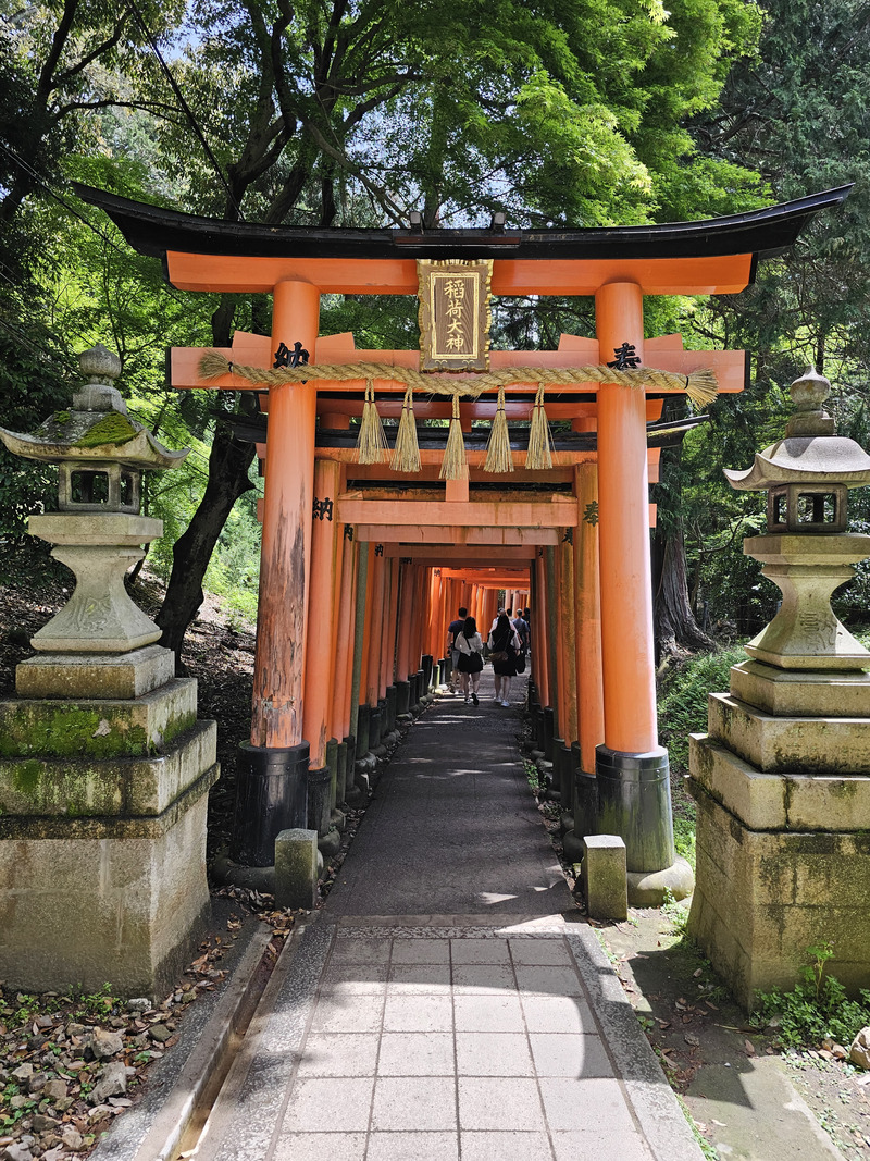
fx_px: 771
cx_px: 435
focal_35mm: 23
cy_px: 580
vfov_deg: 73.9
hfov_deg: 58.9
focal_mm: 6.3
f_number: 1.7
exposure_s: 1/207
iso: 25
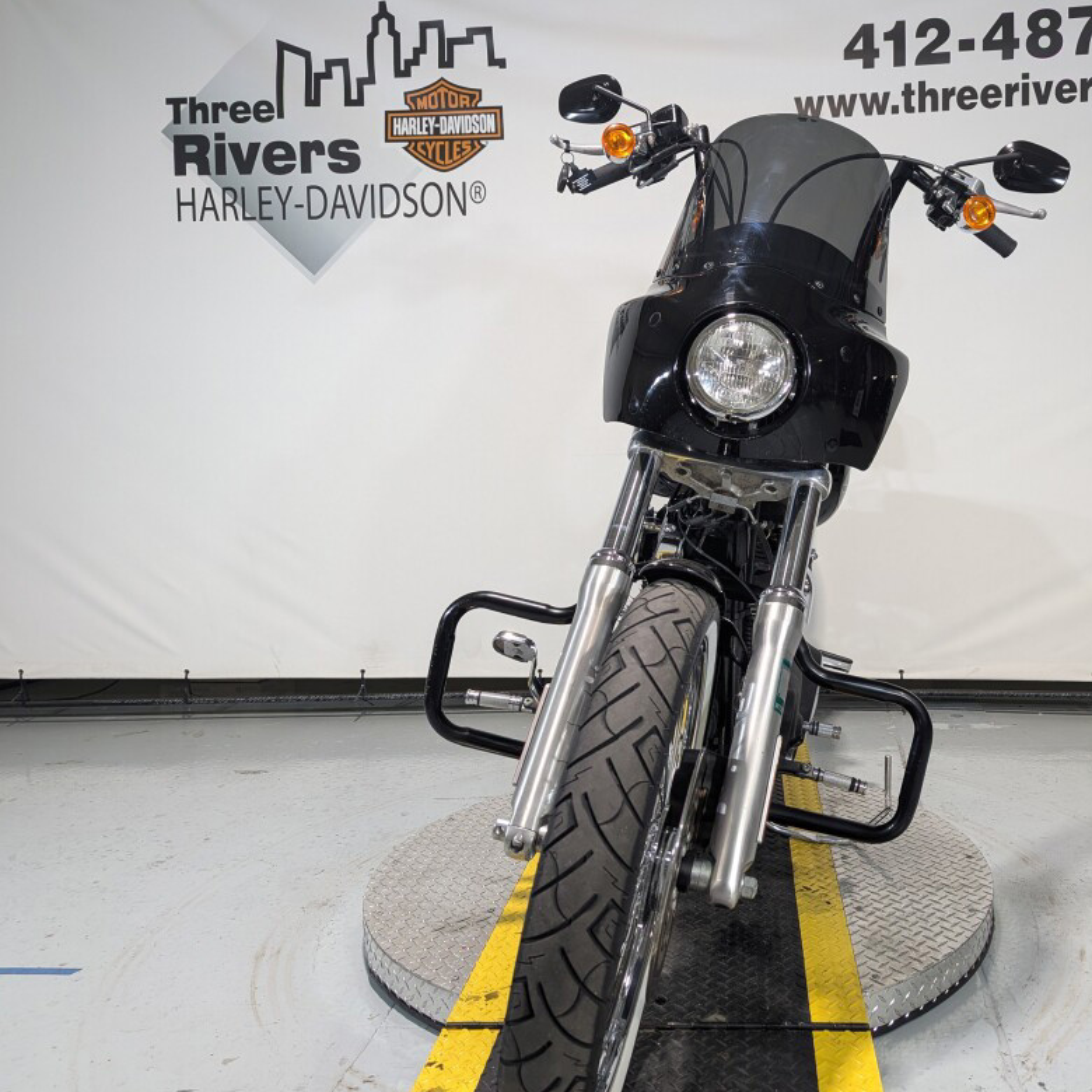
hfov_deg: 54.9
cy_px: 536
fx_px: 1035
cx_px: 691
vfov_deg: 55.6
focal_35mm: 29
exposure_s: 1/120
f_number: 1.85
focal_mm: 6.81
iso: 86
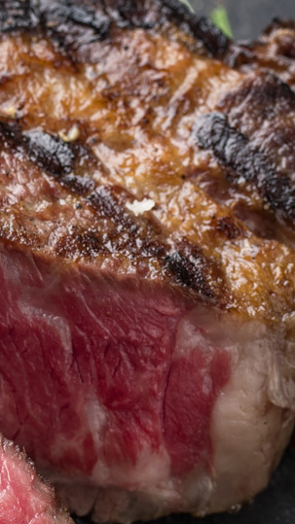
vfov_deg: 13.1
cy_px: 367
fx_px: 2282
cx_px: -176
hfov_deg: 7.3
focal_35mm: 164
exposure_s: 1/200
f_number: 9
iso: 100
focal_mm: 50
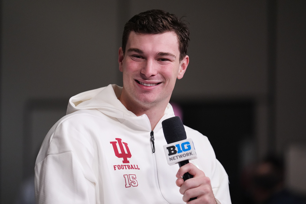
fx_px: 1700
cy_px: 102
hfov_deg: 10.3
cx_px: 153
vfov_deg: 6.9
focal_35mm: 200
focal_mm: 200
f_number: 2.8
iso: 3200
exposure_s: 1/1000
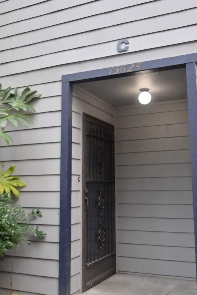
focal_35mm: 39
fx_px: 320
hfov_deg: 34.2
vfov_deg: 49.4
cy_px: 130
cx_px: 110
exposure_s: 1/1000
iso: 2500
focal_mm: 24
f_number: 3.5
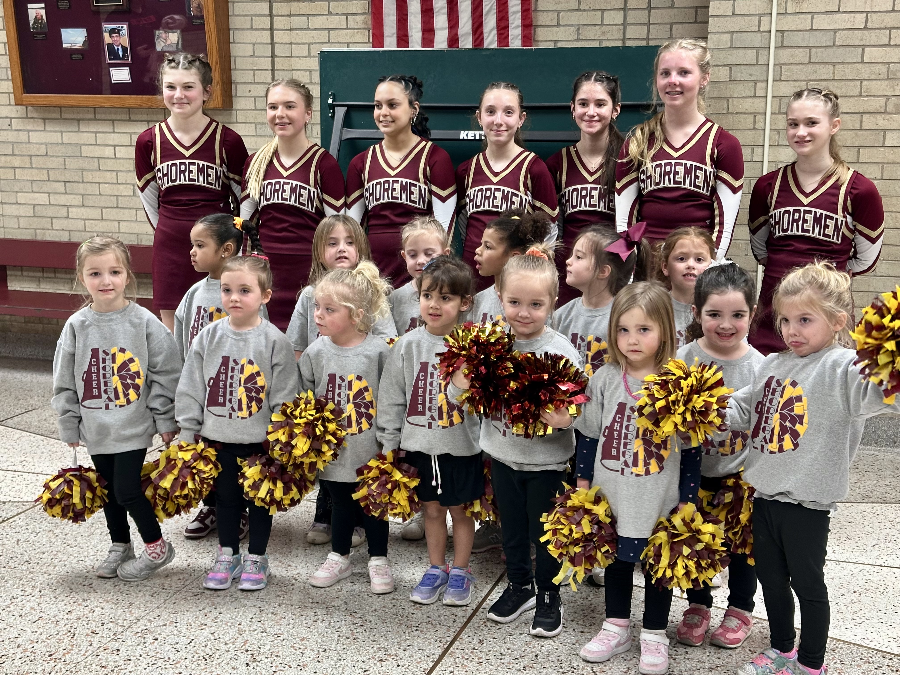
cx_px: 450
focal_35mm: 48
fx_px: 1248
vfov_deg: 30.3
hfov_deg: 39.7
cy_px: 338
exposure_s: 1/40
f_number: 1.78
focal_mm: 6.86
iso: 200
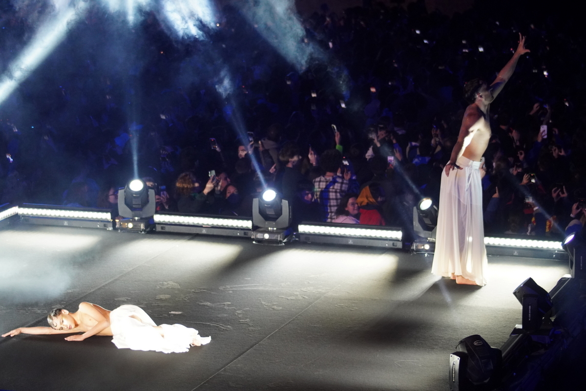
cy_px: 196
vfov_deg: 12.2
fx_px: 1831
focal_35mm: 112
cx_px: 293
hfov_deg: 18.2
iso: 2500
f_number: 4.5
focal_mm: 75
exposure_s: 1/125
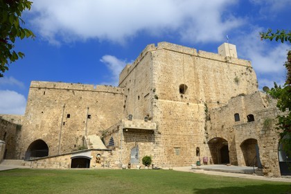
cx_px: 146
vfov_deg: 53.1
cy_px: 97
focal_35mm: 24
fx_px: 194
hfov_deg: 73.7
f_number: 13
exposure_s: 1/320
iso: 200
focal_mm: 24
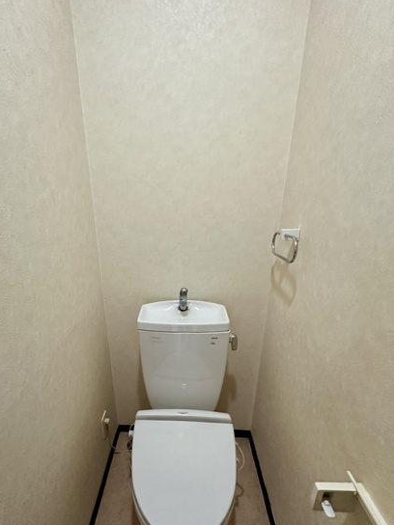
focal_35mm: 18
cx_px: 165
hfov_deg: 71.1
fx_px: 273
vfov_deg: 87.2
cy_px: 301
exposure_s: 1/60
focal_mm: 2.22
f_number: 2.2
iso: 320
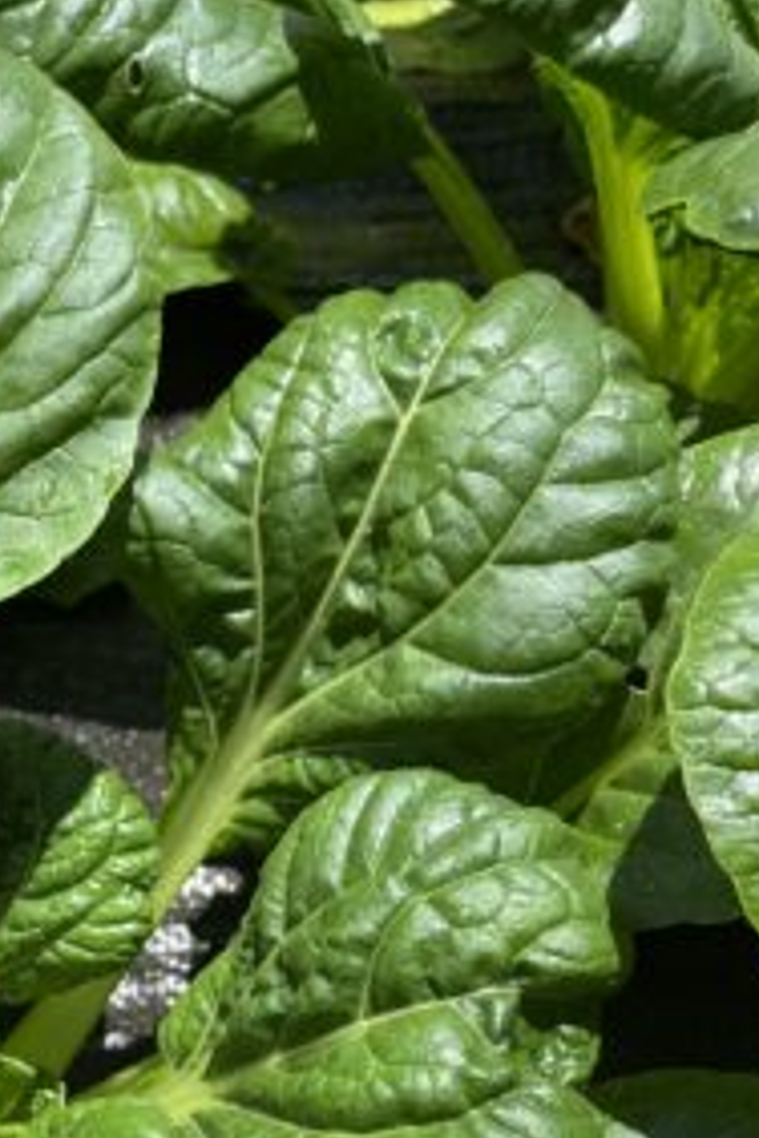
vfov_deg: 28.9
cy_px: 1201
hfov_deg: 20.3
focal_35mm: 64
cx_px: -81
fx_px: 2024
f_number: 1.6
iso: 50
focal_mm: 5.1
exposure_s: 1/589
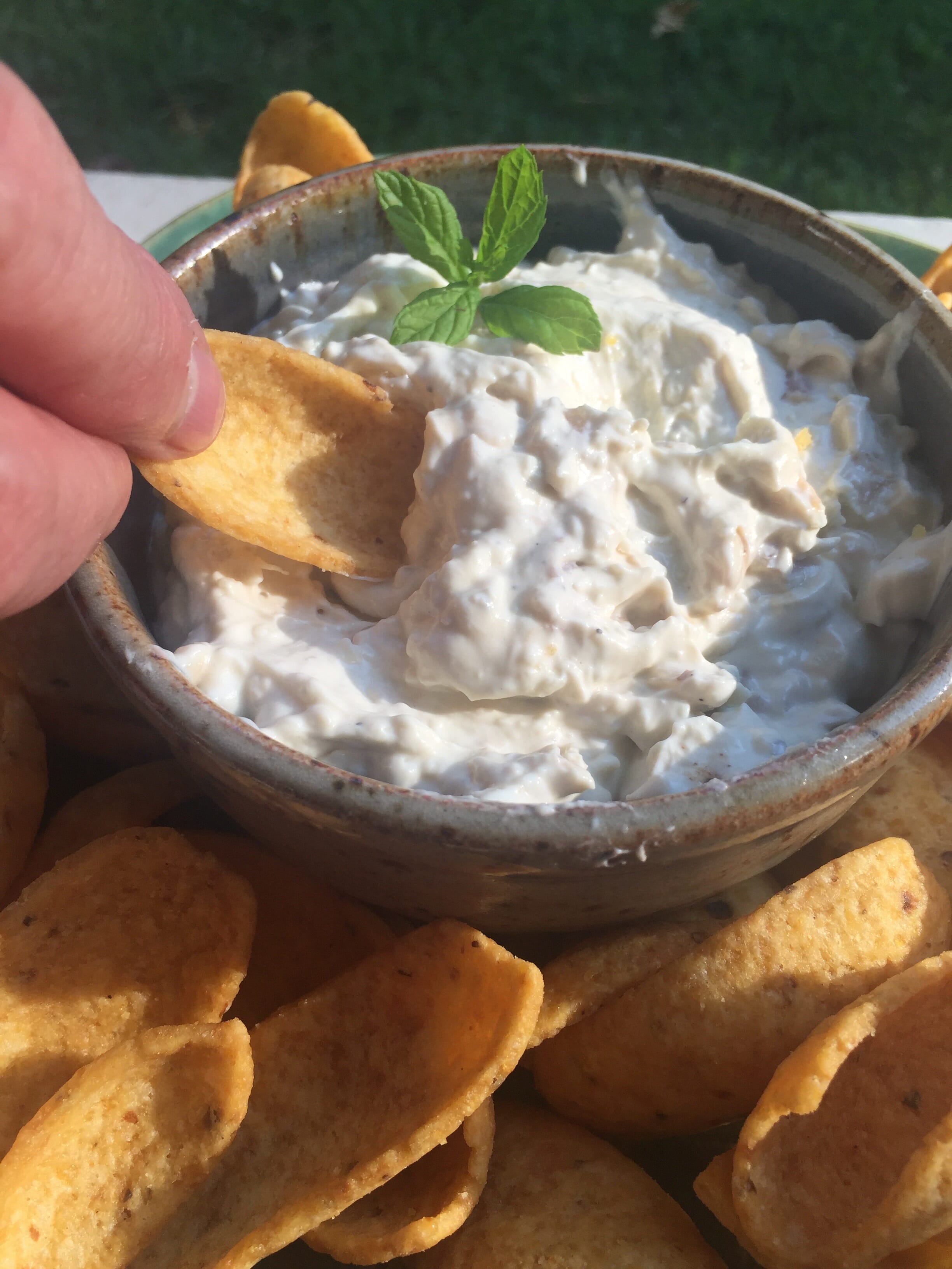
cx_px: 476
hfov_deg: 48.2
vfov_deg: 61.7
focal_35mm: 29
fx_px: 1063
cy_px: 634
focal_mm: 4.15
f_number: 2.2
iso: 32
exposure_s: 1/416
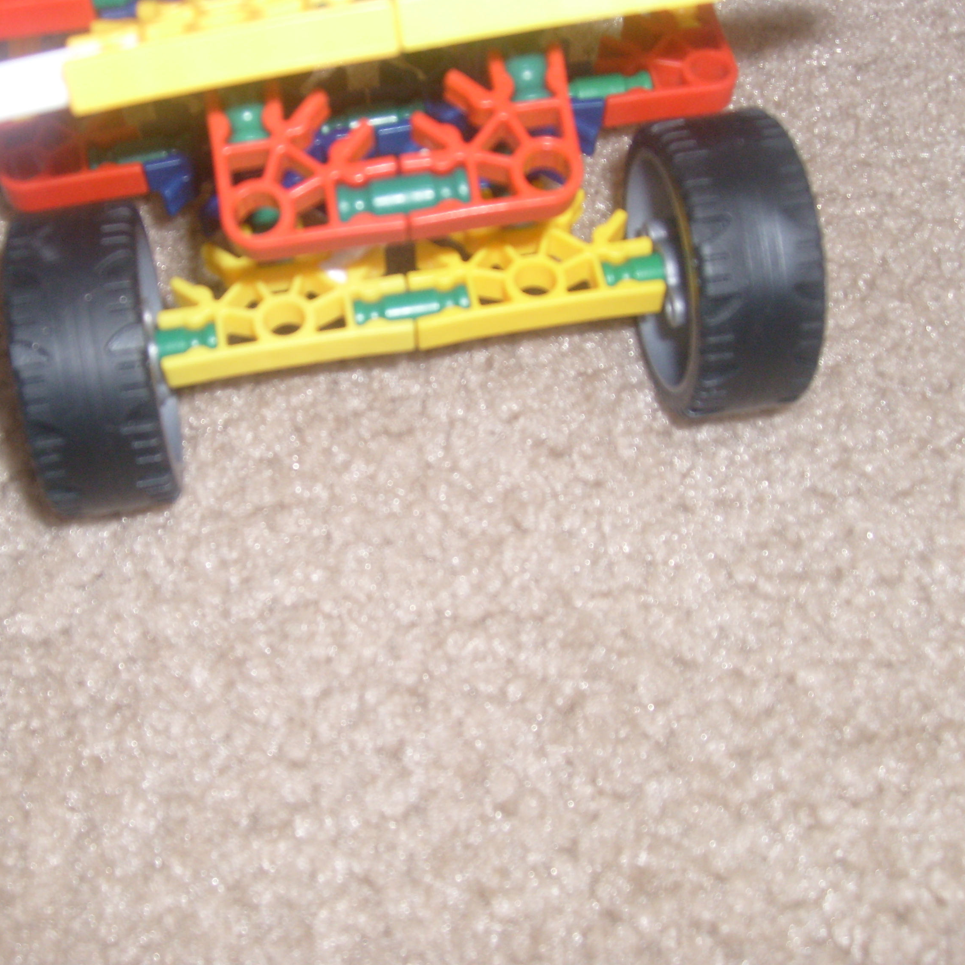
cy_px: 486
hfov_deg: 39.8
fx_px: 1325
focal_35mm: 42
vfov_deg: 40.0
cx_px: 384
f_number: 2.8
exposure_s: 1/45
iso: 100
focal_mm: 5.8
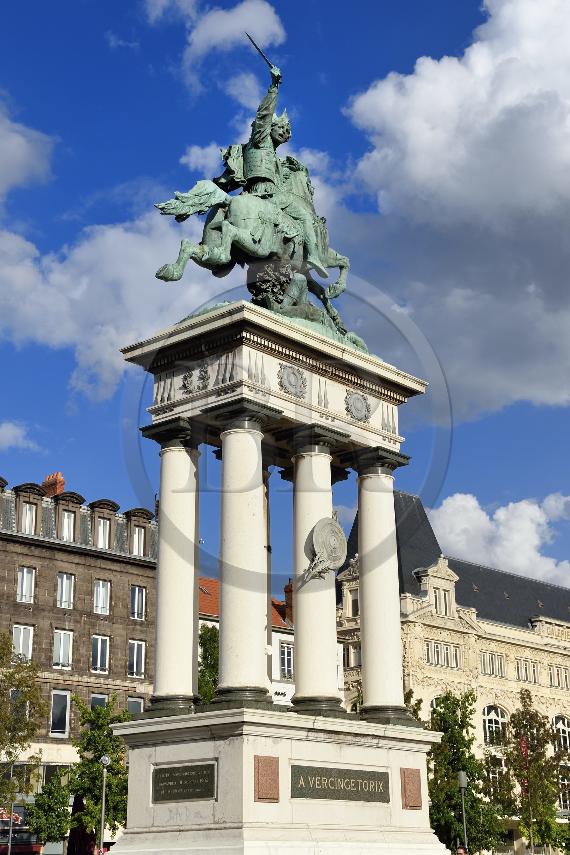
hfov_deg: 24.2
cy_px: 428
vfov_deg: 35.7
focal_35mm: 56
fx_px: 1331
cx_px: 285
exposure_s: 1/250
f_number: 14
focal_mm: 56
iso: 200
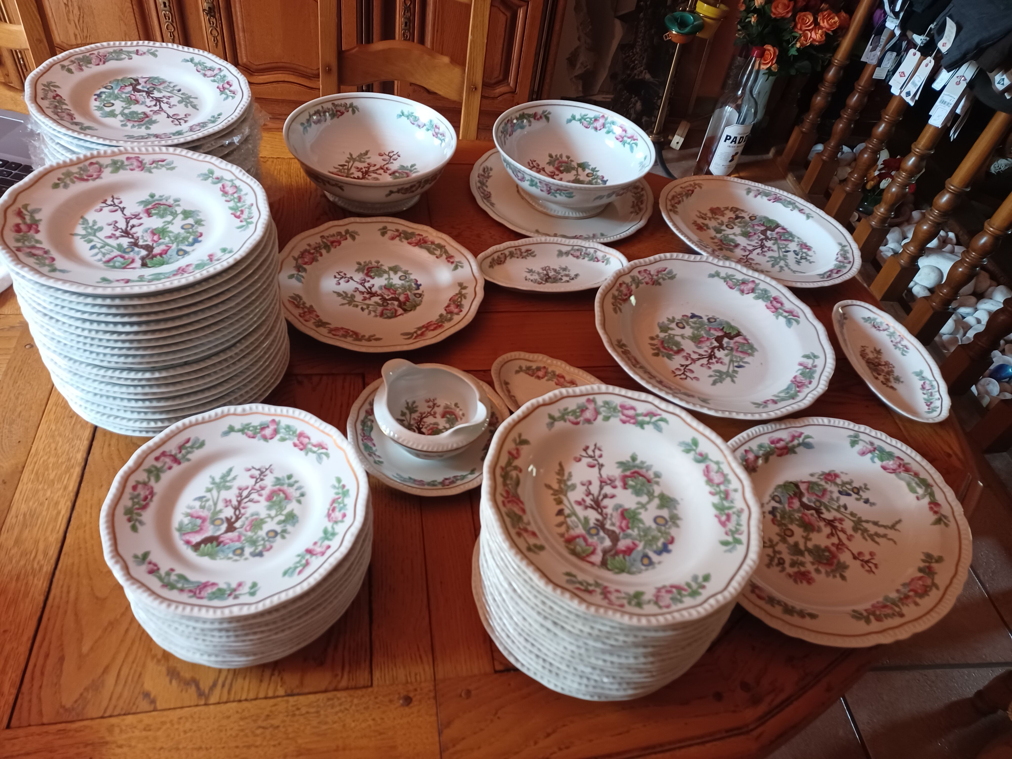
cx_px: 506
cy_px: 380
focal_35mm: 25
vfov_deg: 54.9
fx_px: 731
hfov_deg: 69.4
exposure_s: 1/33.3
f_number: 1.8
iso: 400
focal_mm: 4.6
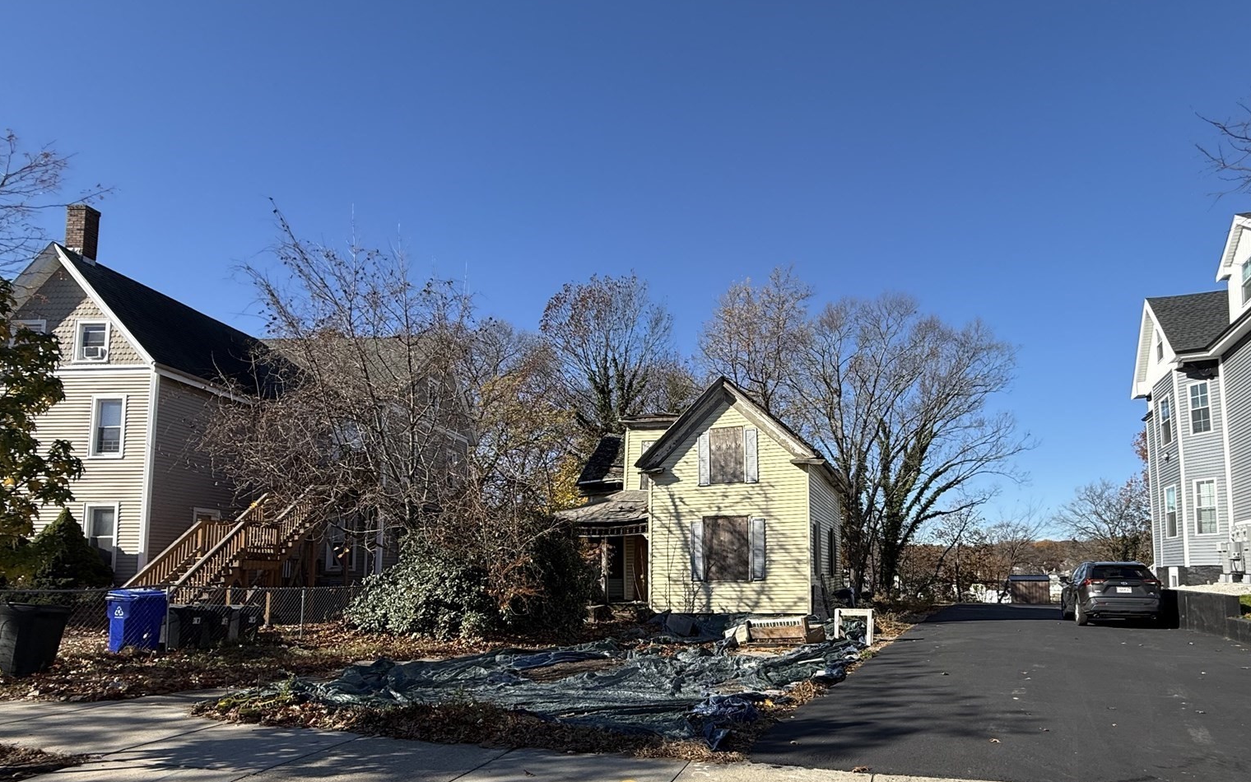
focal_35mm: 20
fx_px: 682
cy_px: 518
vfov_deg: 58.4
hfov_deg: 84.6
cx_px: 709
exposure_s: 1/1312
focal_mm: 2.22
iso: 50
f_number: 2.2
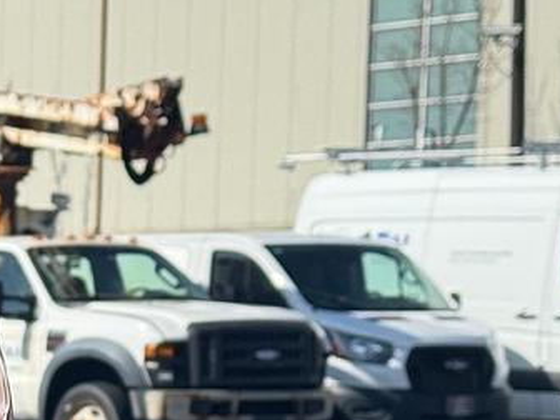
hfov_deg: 10.4
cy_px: 653
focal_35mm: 183
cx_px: -300
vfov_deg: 7.9
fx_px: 2960
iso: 64
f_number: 1.78
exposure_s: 1/4608
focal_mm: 6.76
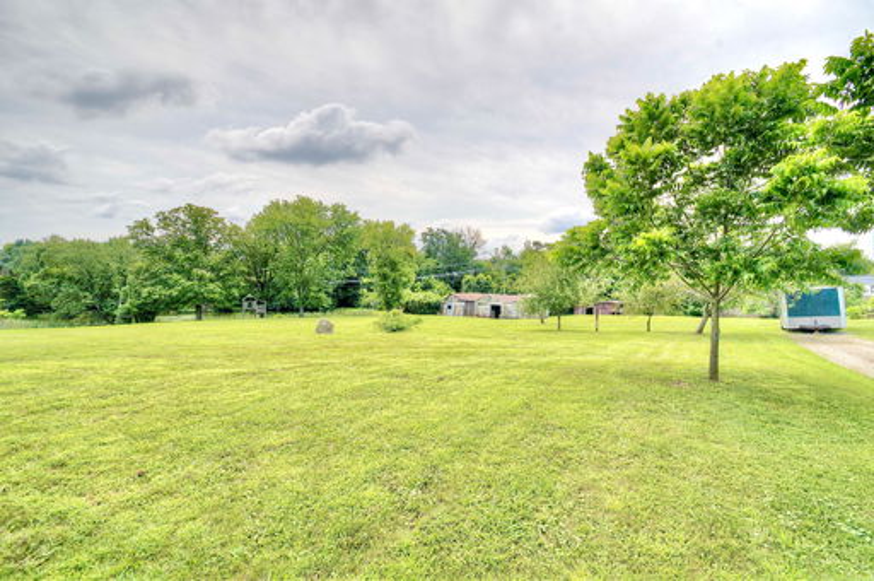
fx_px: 364
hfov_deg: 100.5
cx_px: 437
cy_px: 290
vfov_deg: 77.2
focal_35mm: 15
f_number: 11
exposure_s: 1/200
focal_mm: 10
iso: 100
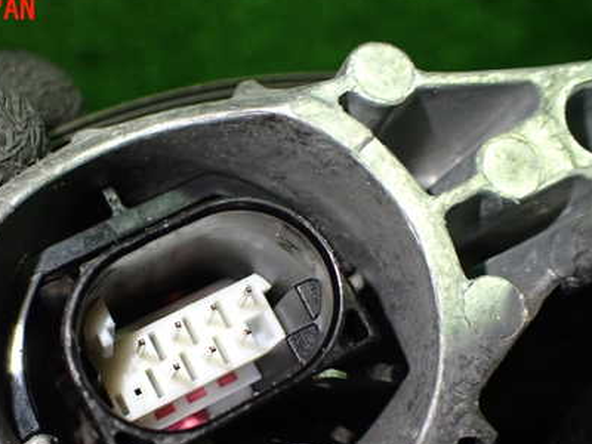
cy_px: 324
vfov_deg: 31.7
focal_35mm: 45
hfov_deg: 41.7
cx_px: 210
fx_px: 770
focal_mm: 5.4
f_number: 2.3
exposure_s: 1/125
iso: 400
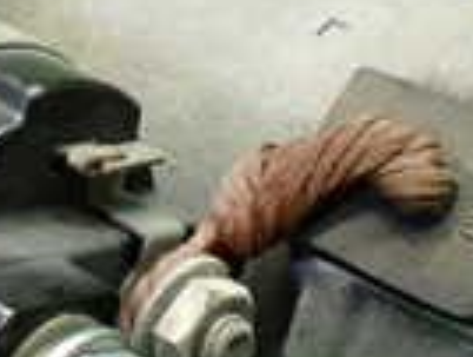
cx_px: 106
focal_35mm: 134
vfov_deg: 11.1
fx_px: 1834
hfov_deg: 14.6
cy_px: 152
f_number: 2.3
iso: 800
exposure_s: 1/100
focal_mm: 5.4
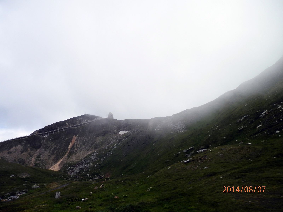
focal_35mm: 25
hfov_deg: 69.4
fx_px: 204
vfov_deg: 54.9
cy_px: 106
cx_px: 142
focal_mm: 4.5
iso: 80
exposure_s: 1/160
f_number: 8.7
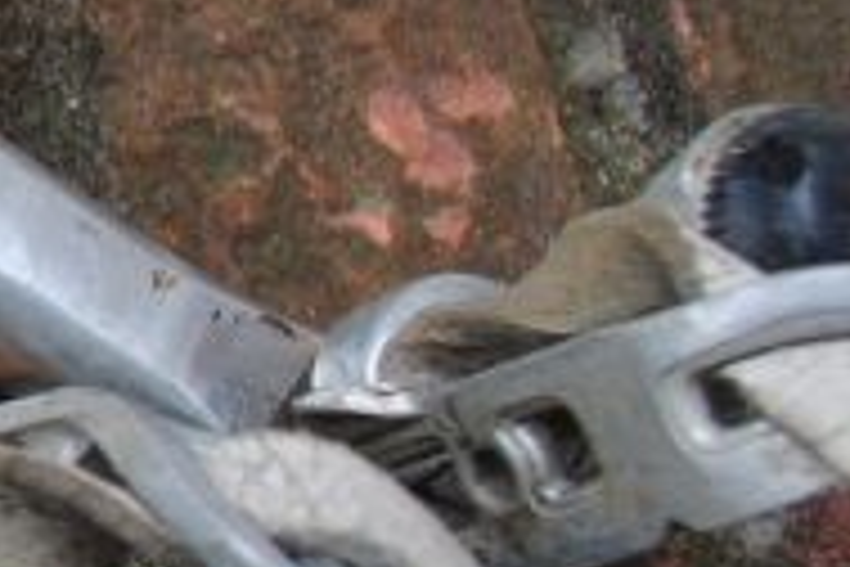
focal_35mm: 159
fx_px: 3754
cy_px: 119
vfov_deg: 8.6
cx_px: -1214
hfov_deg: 10.9
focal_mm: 20
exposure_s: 1/125
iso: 100
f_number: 5.6
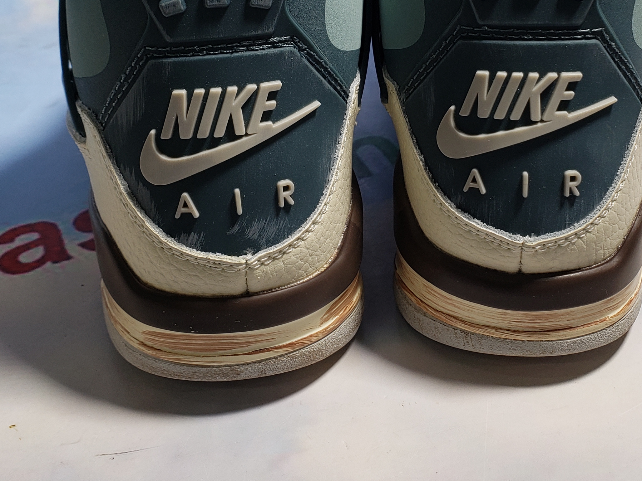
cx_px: 372
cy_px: 100
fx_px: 946
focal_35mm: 51
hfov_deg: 37.4
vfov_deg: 28.0
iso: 50
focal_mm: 4.3
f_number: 2.4
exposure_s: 1/147
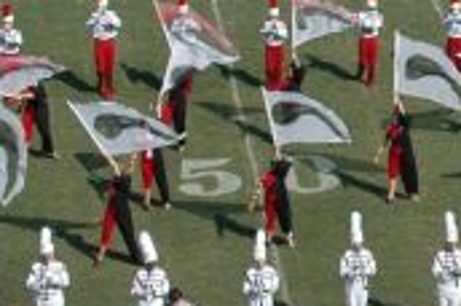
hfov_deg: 9.5
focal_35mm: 214
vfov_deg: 6.4
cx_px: 600
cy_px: 32
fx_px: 2735
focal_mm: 24
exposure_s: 1/400
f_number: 10
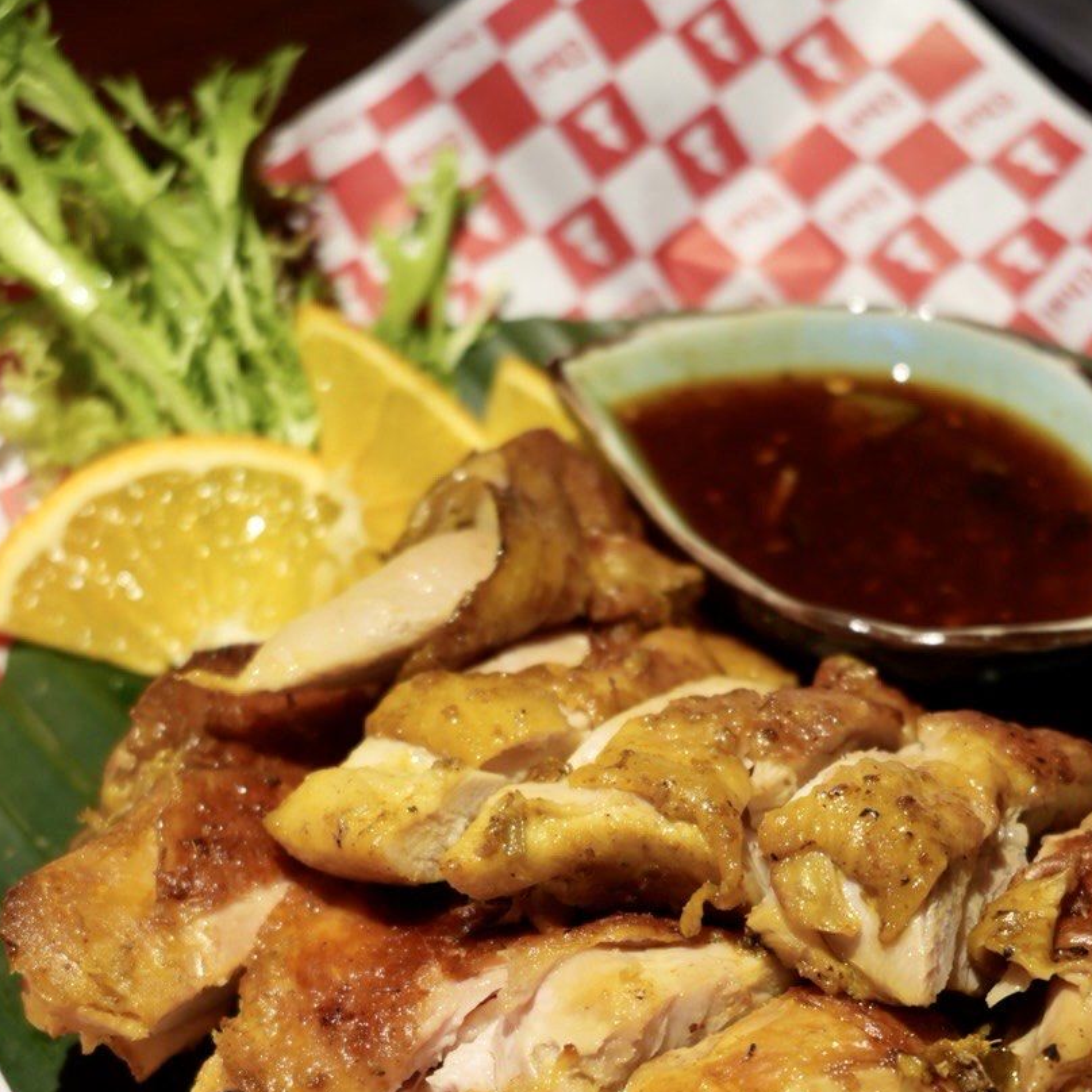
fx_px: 3034
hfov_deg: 20.4
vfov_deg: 20.2
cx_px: 643
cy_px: 893
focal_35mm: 85
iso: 1000
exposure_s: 1/60
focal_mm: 50
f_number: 5.6
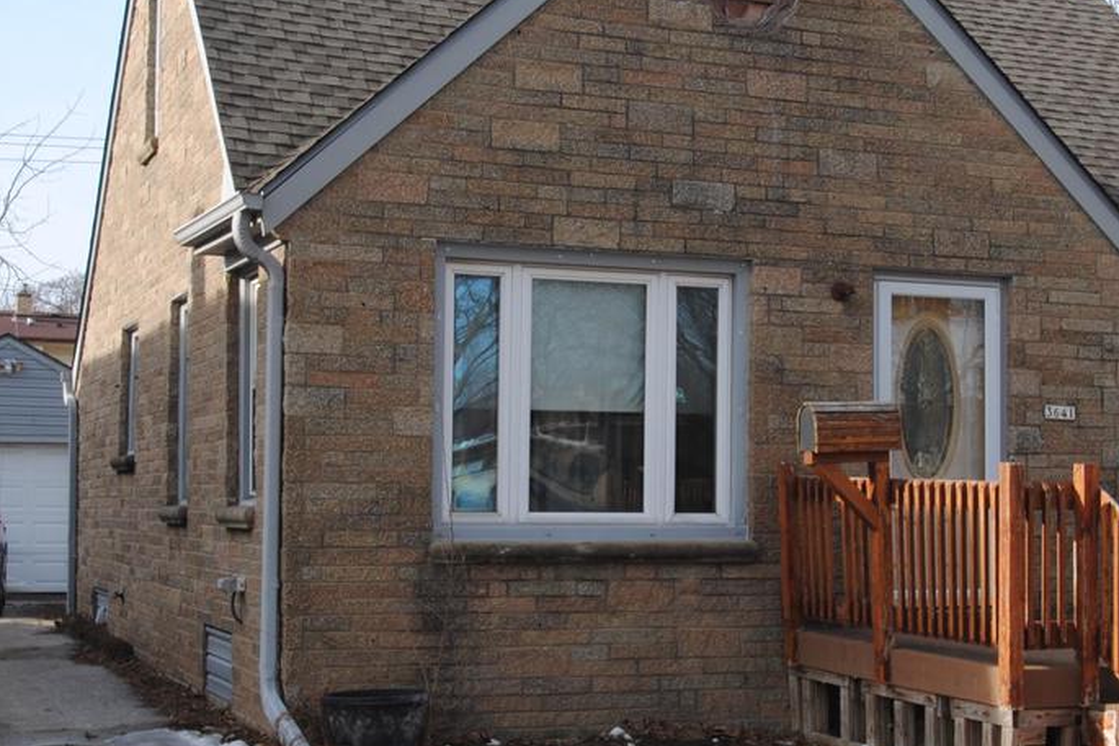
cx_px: 624
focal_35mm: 59
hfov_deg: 33.9
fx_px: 1832
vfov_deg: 23.0
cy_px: 391
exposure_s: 1/200
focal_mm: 21
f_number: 6.3
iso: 100
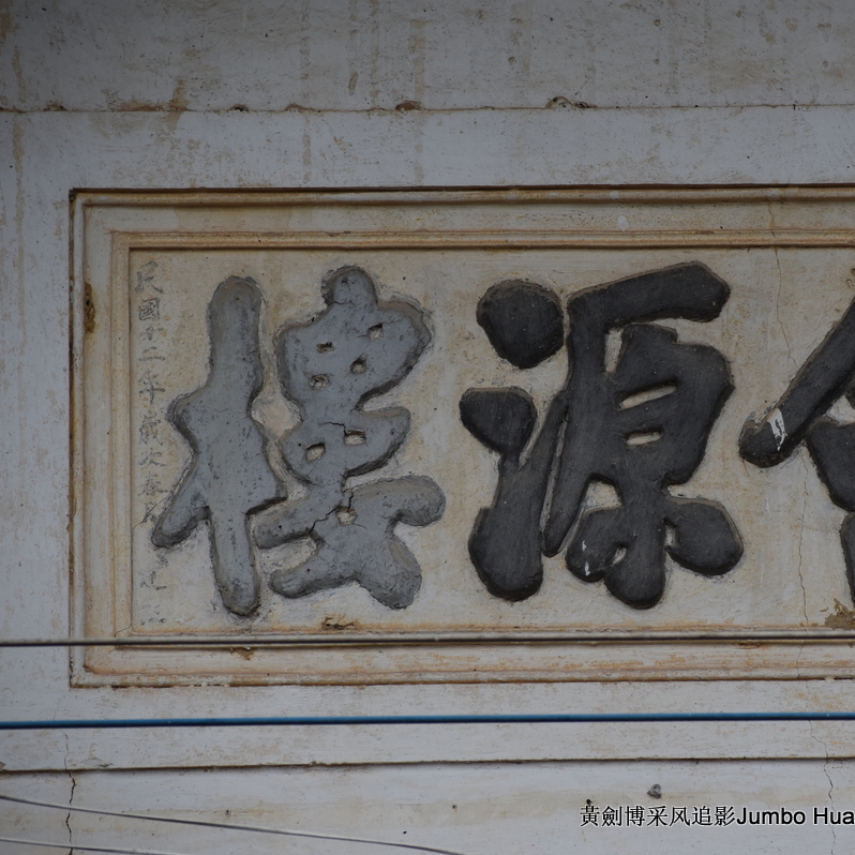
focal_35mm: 307
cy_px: 427
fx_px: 8579
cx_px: 619
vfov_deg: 5.7
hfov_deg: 5.7
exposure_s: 1/500
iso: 220
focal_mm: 160
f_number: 5.6
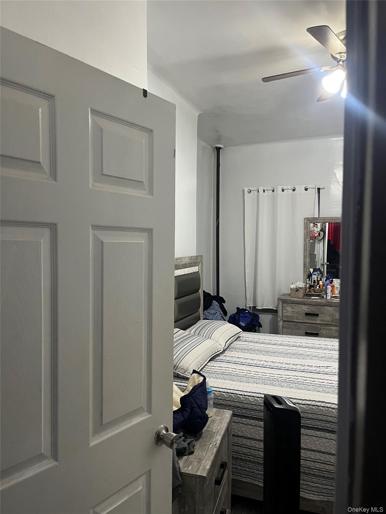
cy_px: 257
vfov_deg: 67.3
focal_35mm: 26
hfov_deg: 53.1
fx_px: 387
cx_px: 193
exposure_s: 1/60
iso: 200
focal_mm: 5.1
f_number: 1.6
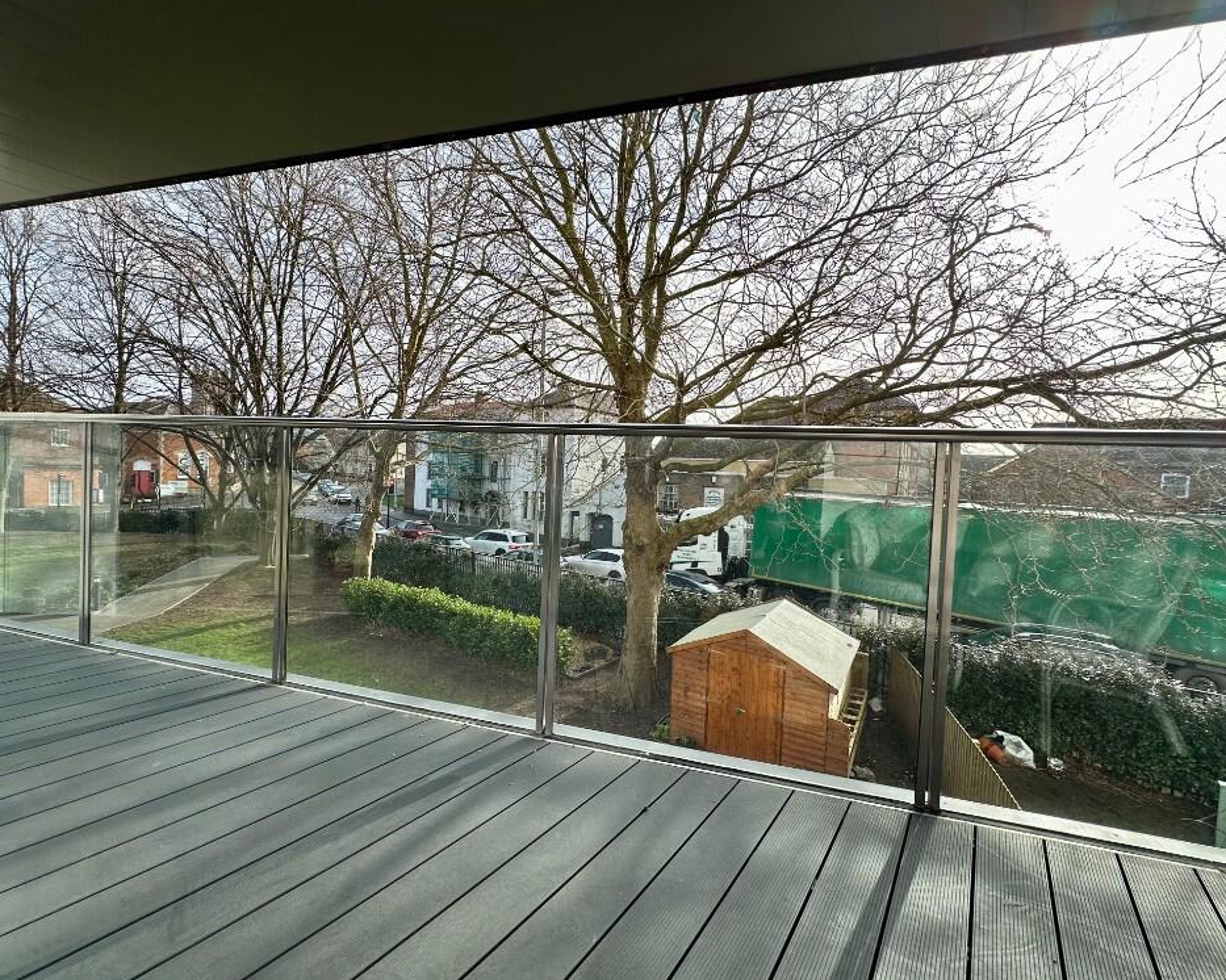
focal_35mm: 15
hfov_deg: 96.8
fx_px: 544
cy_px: 491
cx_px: 603
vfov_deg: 84.0
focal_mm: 2.22
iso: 40
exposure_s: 1/530
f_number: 2.2
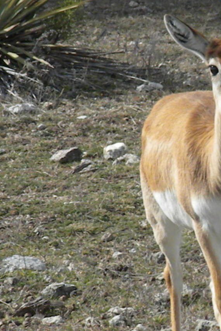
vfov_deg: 4.5
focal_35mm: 463
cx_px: 261
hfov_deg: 3.0
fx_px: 4263
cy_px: 185
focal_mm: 42.1
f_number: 14
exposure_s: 1/449
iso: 640
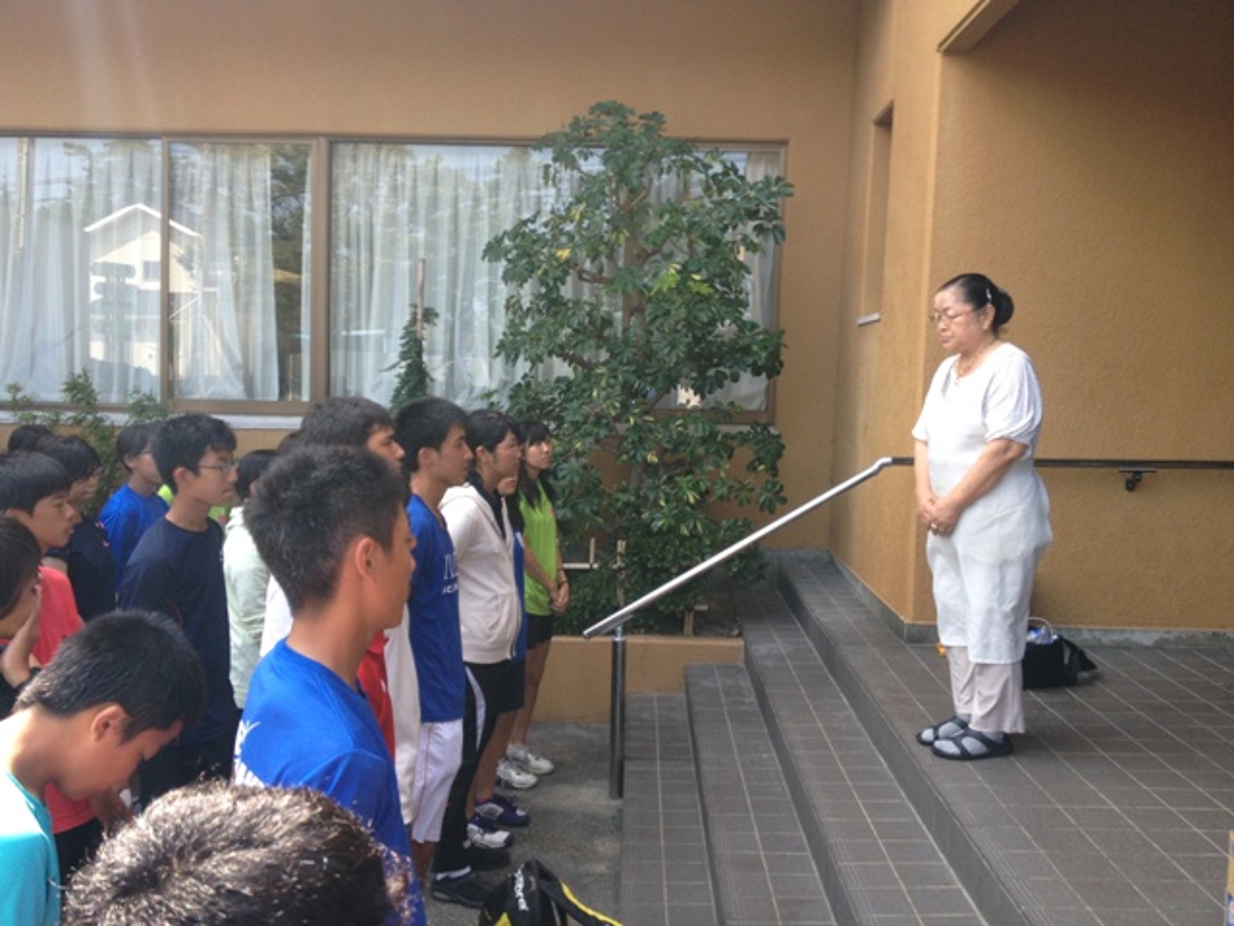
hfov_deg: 52.6
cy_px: 463
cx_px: 617
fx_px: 1248
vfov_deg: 40.7
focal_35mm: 35
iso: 50
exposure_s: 1/212
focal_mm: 4.28
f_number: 2.4
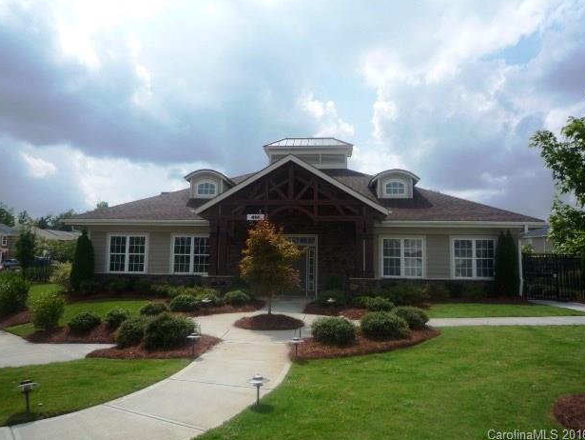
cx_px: 292
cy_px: 215
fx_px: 440
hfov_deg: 67.3
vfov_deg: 53.1
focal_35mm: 26
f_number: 5
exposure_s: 1/640
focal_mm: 4.4
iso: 100
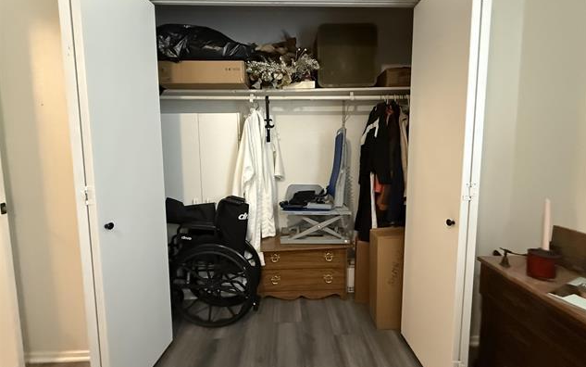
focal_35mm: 15
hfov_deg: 101.4
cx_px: 295
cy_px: 173
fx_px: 240
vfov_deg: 74.8
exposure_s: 1/60
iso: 1250
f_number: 2.2
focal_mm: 2.22
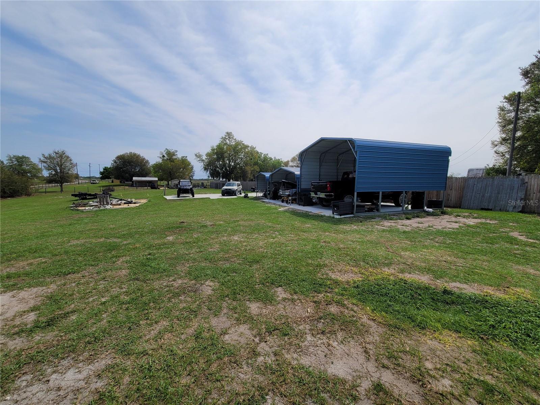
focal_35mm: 13
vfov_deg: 89.9
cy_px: 202
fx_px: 203
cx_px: 270
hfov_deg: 106.2
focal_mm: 2.2
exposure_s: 1/3220
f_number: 2.2
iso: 50
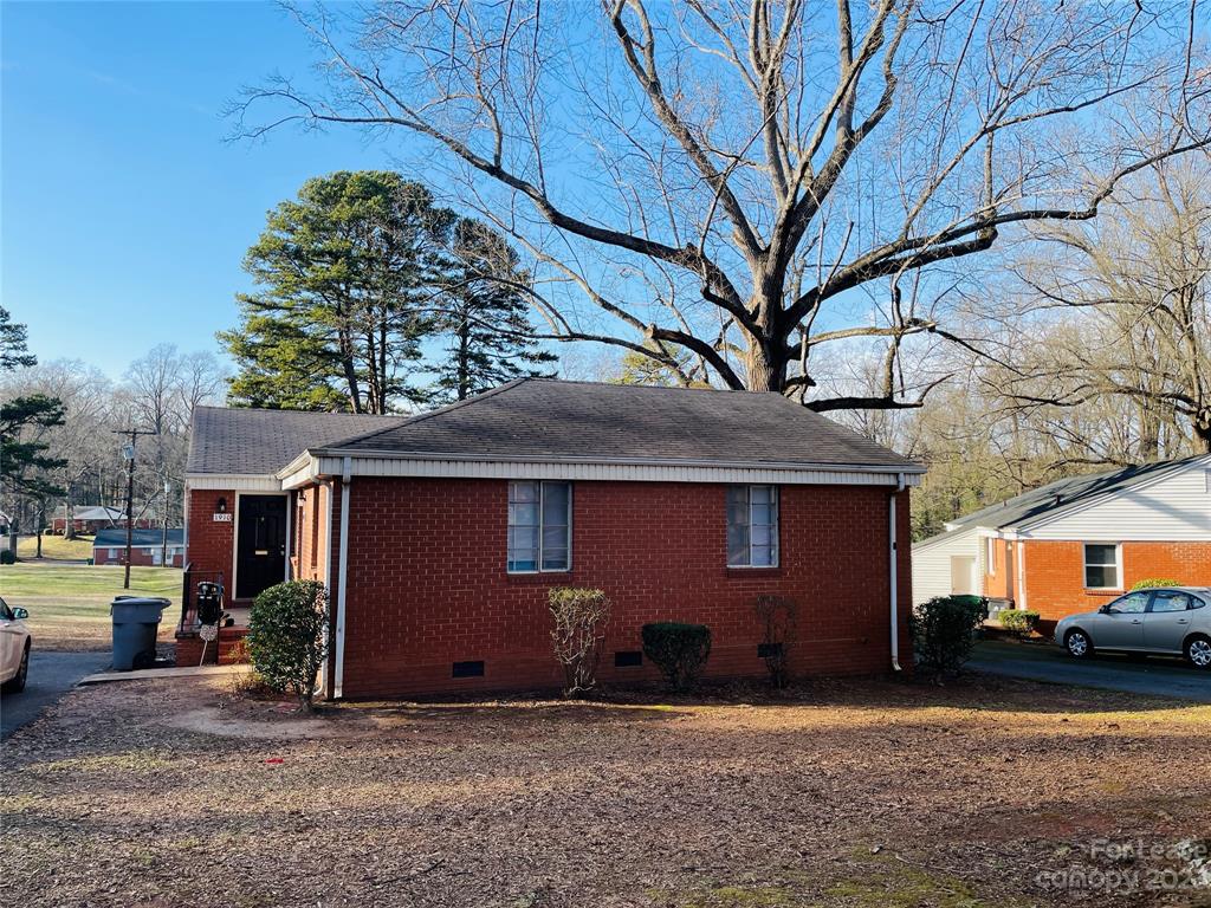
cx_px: 606
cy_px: 454
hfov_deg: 67.3
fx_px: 910
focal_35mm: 26
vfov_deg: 53.1
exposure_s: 1/1294
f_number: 1.6
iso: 32
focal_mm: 5.1
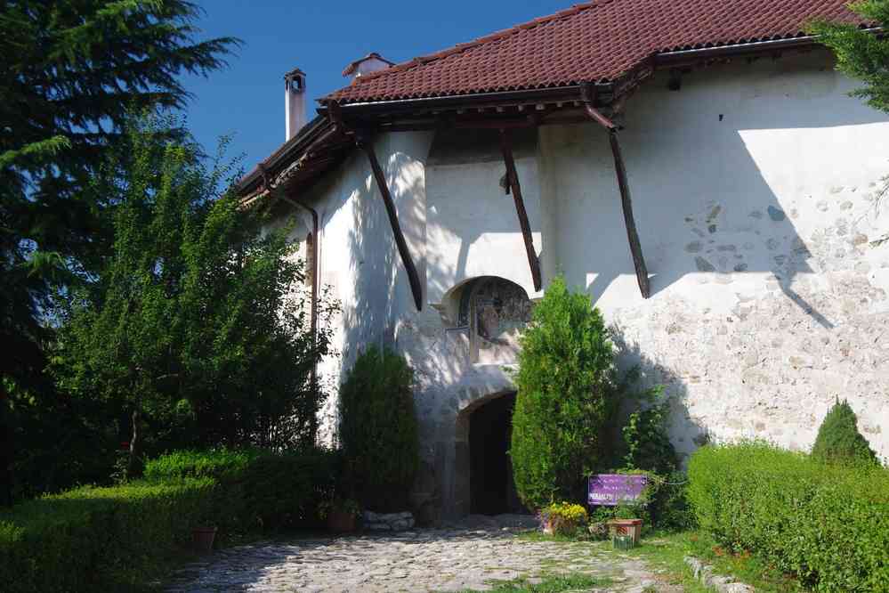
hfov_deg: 31.4
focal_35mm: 64
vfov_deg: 21.2
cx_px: 444
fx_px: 1580
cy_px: 296
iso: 200
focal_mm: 42.5
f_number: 11
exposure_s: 1/80
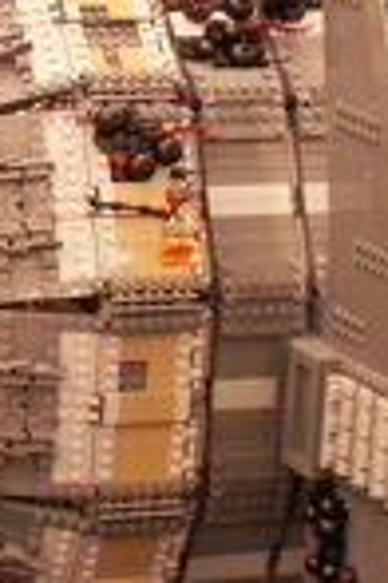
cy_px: 210
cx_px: -218
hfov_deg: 6.2
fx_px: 3508
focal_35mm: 217
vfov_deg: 9.5
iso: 160
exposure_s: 1/13
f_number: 3.2
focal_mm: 7.98
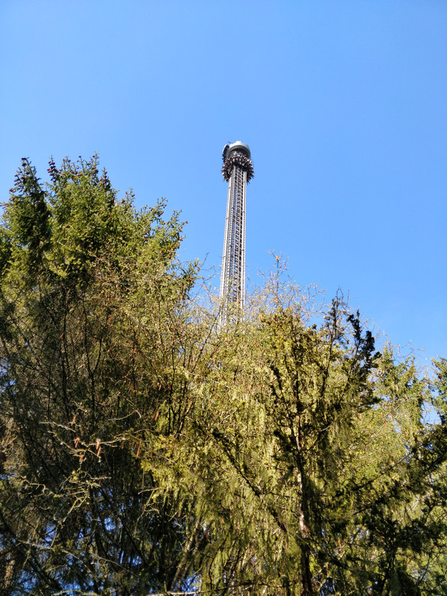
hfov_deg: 56.8
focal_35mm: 24
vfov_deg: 71.6
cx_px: 224
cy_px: 298
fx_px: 413
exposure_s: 1/496
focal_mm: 4.1
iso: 160
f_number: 1.7
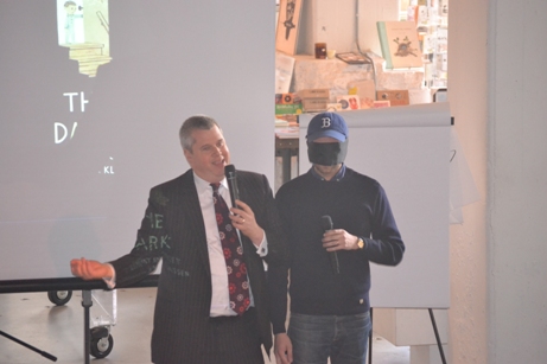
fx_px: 2506
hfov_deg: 12.5
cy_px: 182
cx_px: 274
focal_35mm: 165
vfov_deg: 8.3
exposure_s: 1/60
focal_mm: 110
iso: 3200
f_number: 4.5
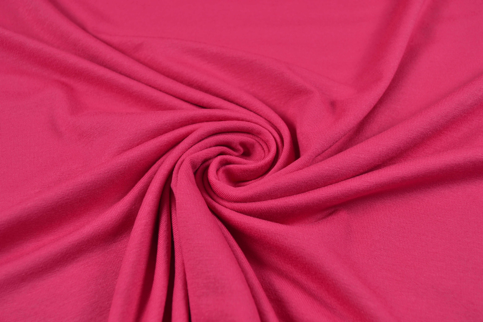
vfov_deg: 30.8
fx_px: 584
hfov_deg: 45.0
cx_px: 242
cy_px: 161
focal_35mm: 44
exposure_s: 1/40
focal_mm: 29
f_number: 6.3
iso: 100
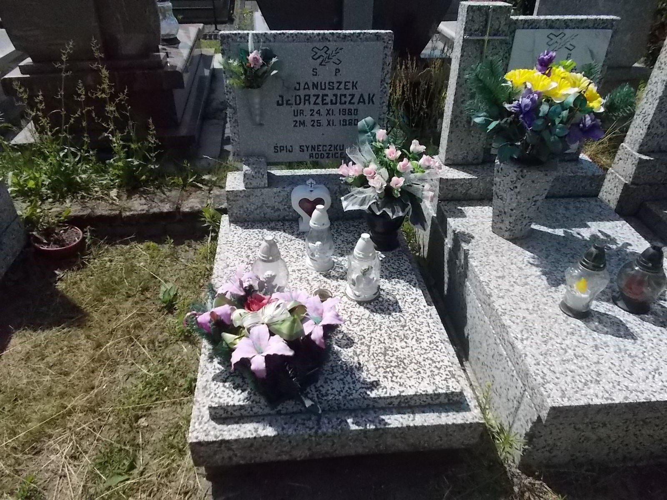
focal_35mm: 26
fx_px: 501
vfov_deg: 53.1
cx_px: 334
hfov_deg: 67.3
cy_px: 250
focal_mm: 4.6
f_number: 8
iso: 400
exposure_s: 1/1000
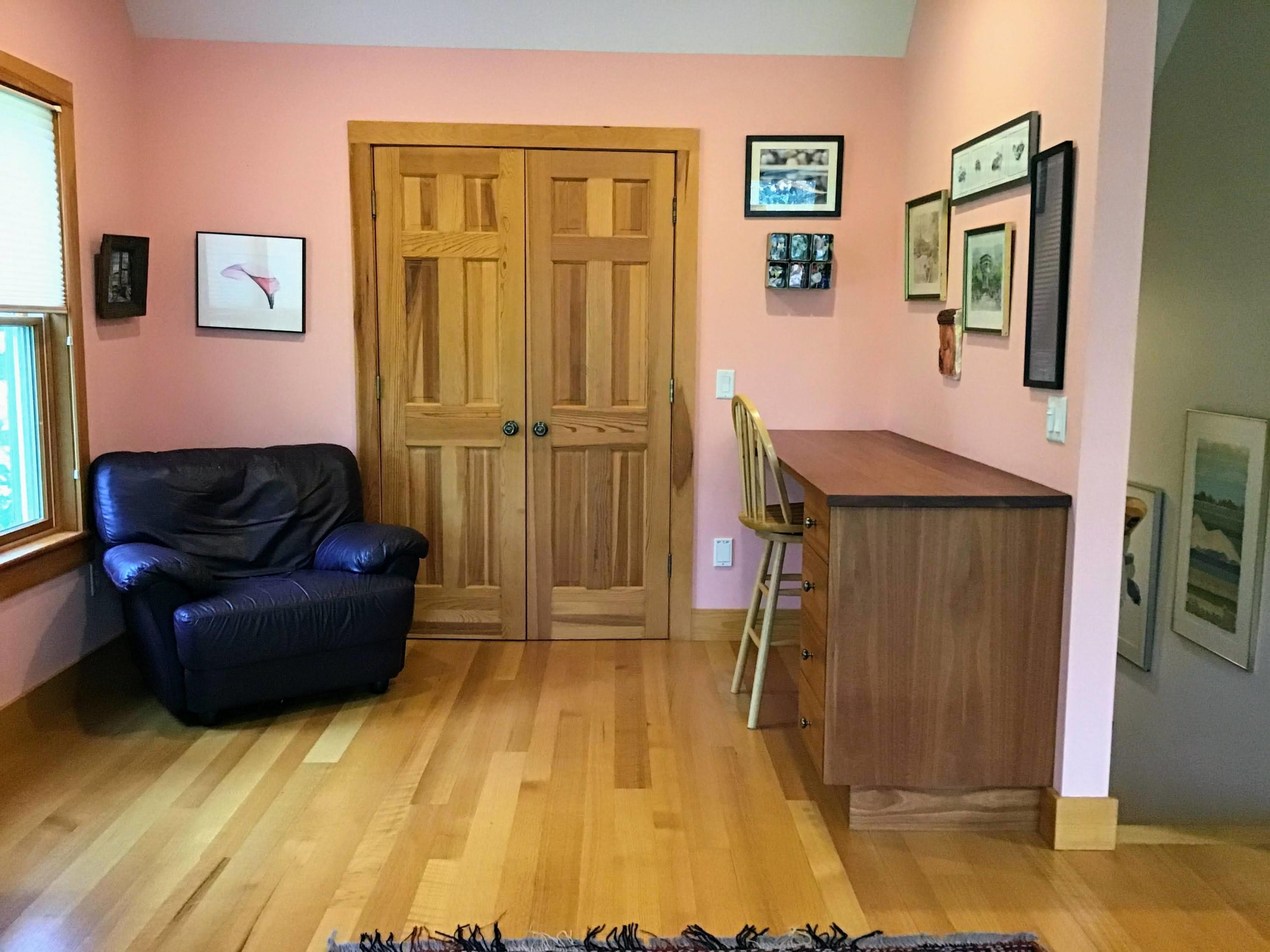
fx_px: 1137
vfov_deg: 45.4
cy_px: 476
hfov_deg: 58.4
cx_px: 635
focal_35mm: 31
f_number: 2.4
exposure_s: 1/30
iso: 200
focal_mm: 3.3
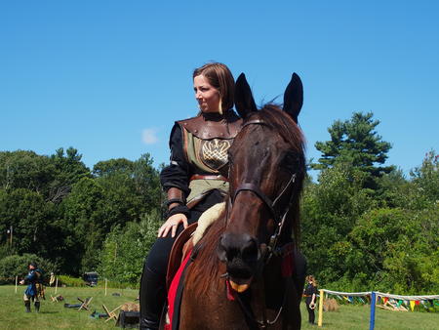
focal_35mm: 46
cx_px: 220
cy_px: 165
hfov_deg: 41.2
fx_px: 584
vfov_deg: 31.5
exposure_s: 1/800
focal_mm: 9.8
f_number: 4
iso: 100
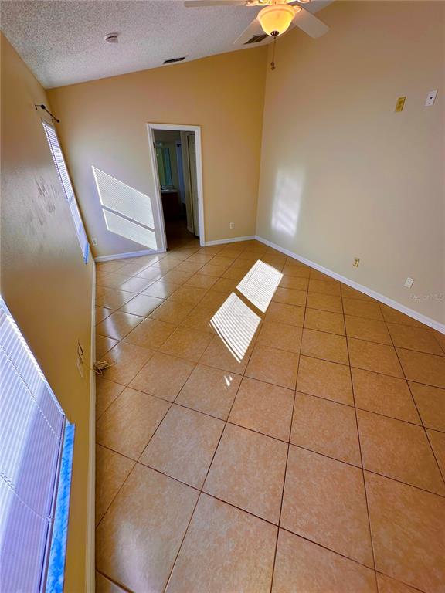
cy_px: 296
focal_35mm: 14
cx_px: 222
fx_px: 240
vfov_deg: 102.1
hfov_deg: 85.7
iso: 40
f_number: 2.2
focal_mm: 2.22
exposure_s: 1/155
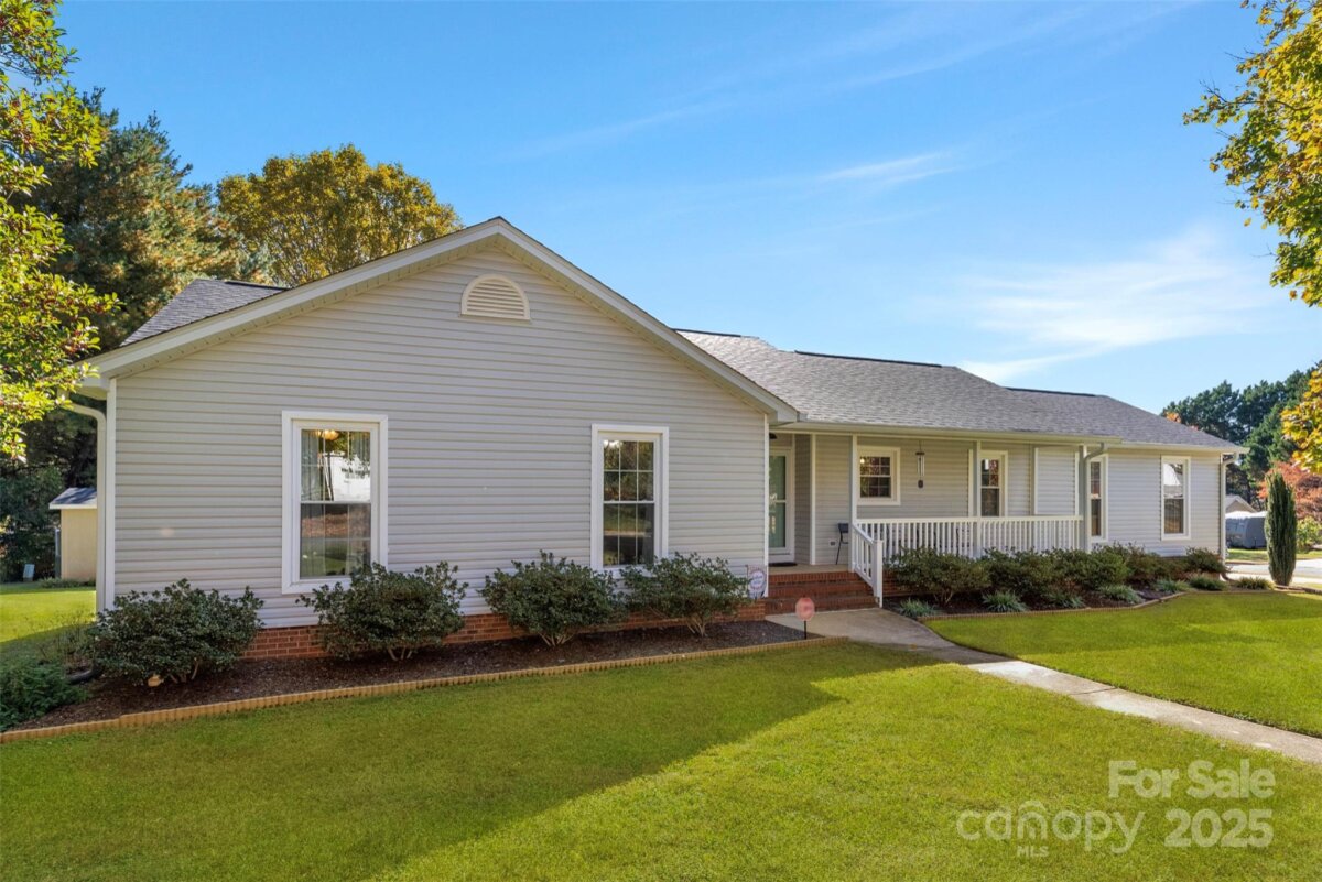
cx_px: 661
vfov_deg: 67.4
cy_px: 441
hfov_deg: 90.0
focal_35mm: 18
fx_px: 661
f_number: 9
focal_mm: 18
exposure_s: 1/500
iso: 3200
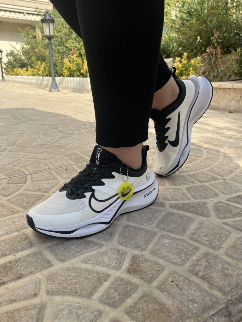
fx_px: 242
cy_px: 161
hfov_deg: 53.1
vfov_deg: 67.3
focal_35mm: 26
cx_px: 121
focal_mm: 5.1
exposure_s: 1/1776
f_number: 1.6
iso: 50
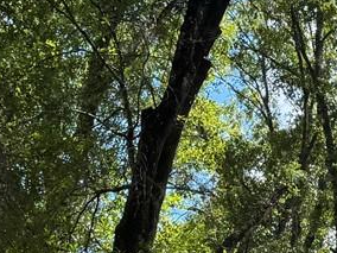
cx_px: 481
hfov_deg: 13.9
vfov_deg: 10.9
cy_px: 267
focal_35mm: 135
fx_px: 1314
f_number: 1.78
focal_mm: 6.76
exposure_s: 1/1172
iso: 80
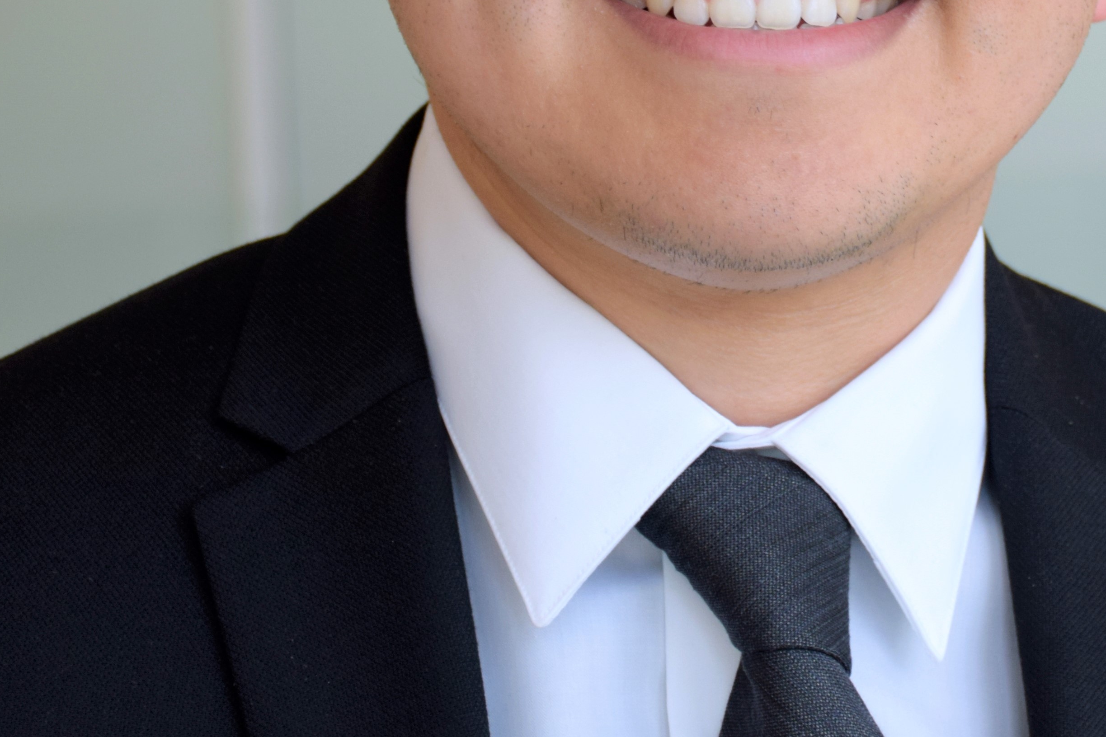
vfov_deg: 6.6
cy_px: -73
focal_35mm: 206
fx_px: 6328
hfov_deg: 10.0
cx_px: 896
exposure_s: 1/125
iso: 250
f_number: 4.8
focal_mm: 56
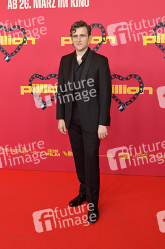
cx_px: 82
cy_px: 124
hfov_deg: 41.0
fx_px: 220
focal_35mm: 32
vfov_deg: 58.8
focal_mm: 32
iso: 1000
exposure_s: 1/250
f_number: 8
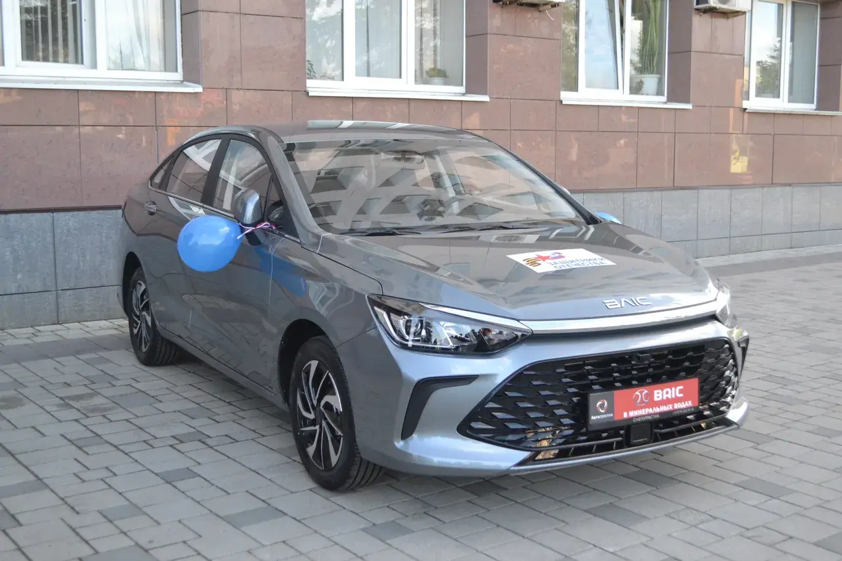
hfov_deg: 43.6
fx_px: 1052
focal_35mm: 45
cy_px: 280
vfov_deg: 29.9
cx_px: 421
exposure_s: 1/500
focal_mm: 30
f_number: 4.5
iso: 1000
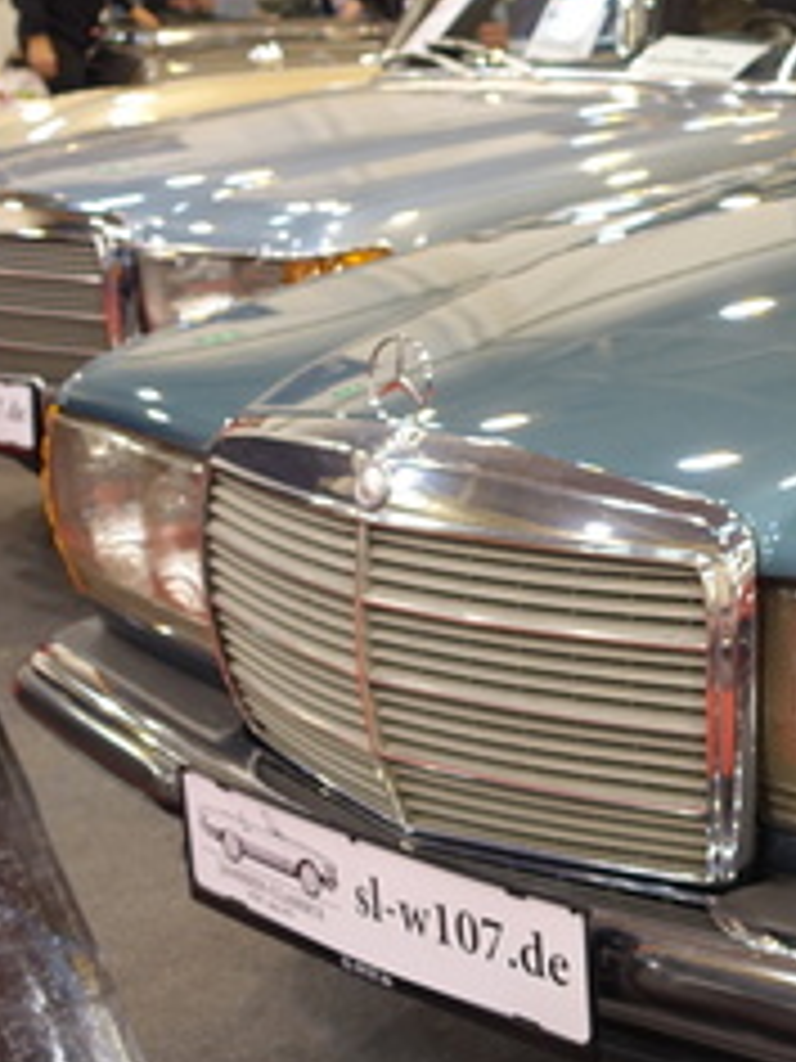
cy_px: 513
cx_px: 1084
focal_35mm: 61
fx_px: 1870
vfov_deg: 31.7
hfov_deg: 21.3
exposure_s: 1/30
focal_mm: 9.2
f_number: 2.2
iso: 125
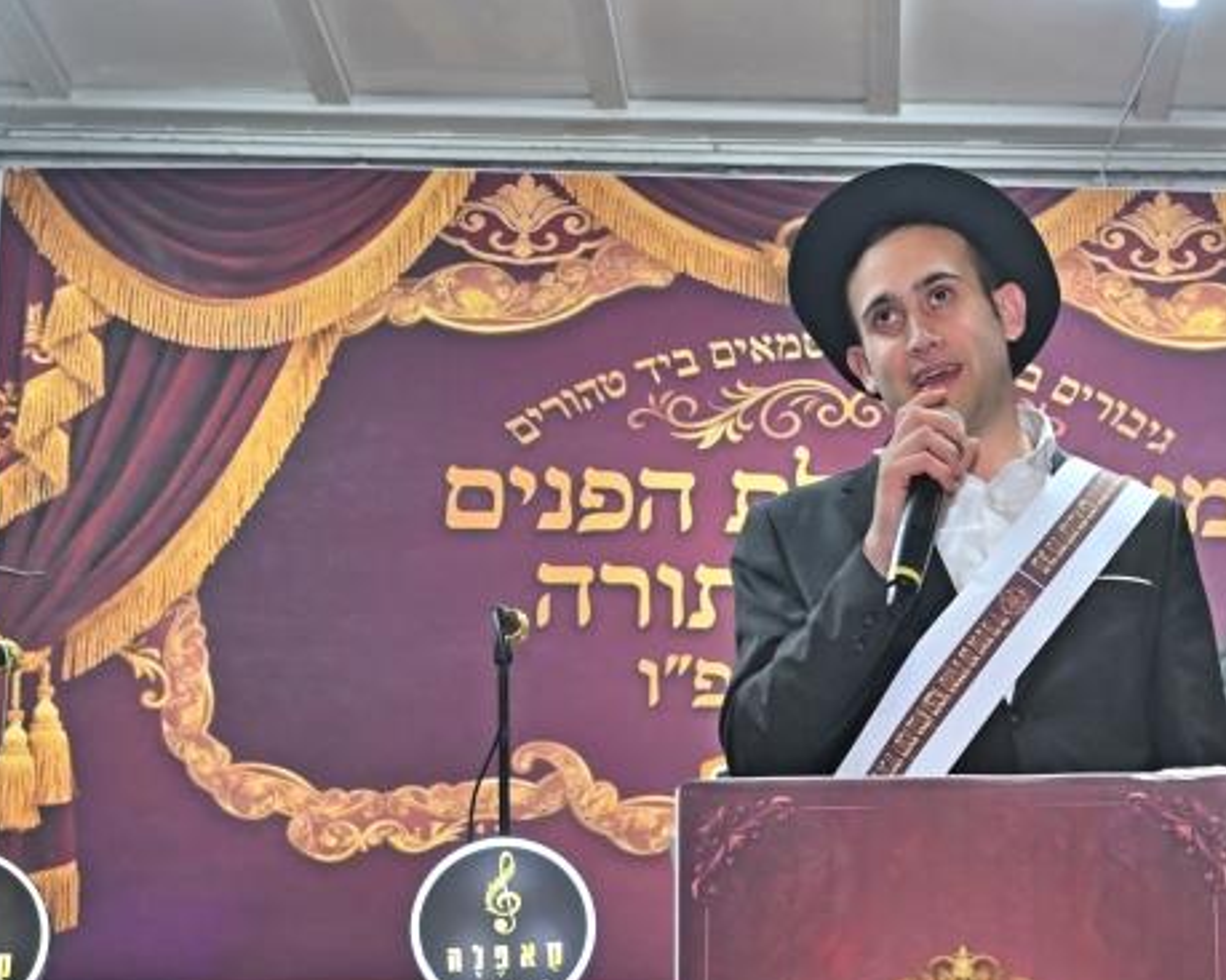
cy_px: 778
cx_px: 1034
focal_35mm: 67
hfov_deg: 27.6
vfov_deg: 22.5
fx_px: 2431
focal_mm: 32
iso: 640
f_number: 4
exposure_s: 1/125
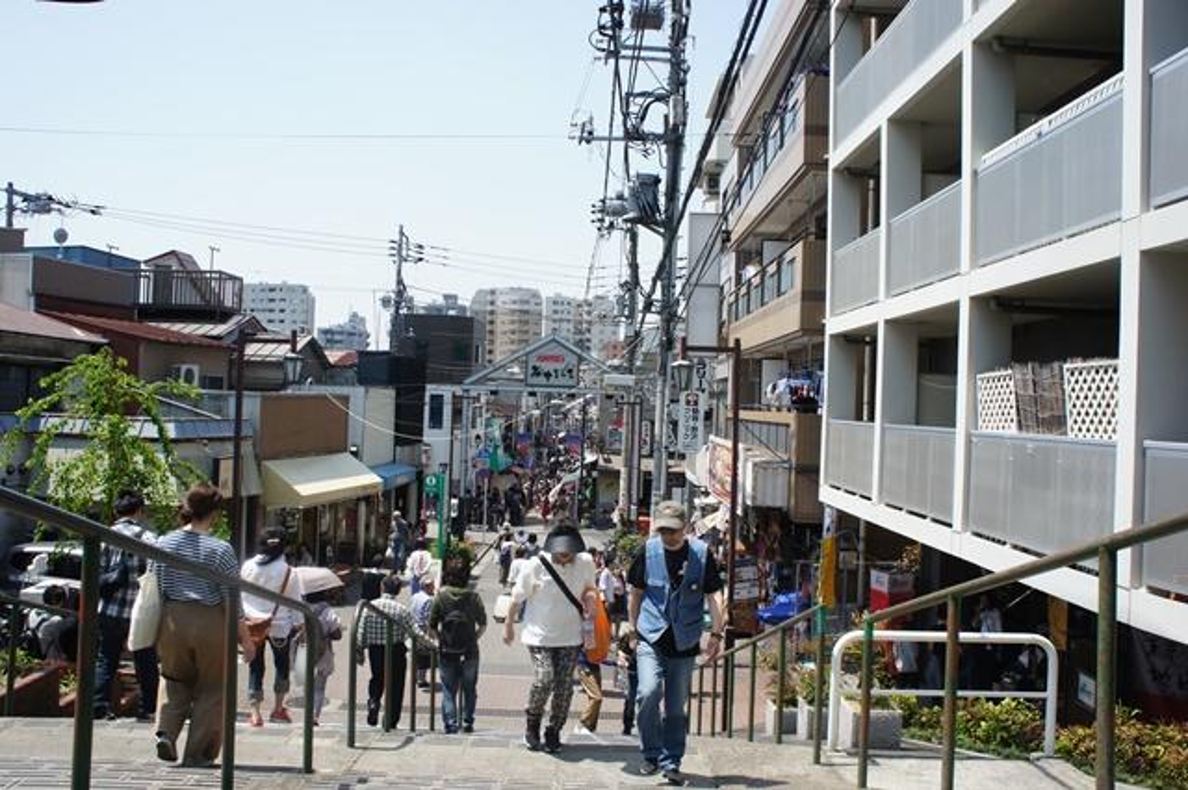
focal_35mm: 28
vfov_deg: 45.6
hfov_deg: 64.6
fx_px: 940
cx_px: 594
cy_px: 395
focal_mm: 19
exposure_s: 1/160
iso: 200
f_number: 11
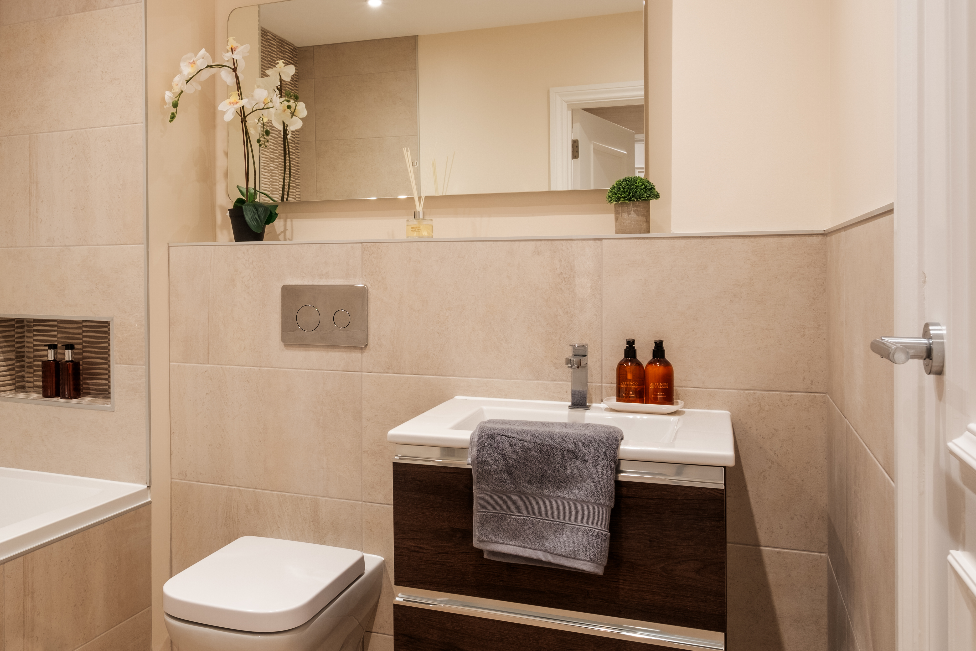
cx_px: 301
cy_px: 278
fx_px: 868
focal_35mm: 32
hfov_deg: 57.0
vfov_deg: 41.0
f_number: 9
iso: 200
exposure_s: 1/2.5
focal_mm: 13.8
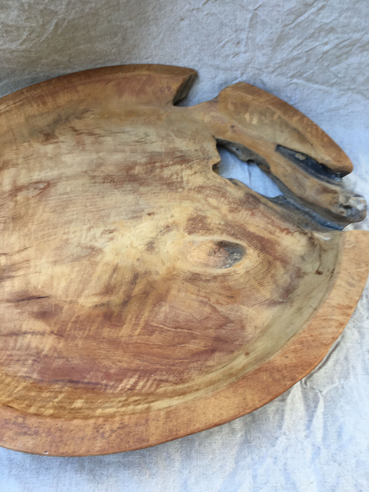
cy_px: 246
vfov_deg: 61.7
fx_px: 412
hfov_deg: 48.2
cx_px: 184
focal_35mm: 29
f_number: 2.2
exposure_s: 1/50
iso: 32
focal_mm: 4.15
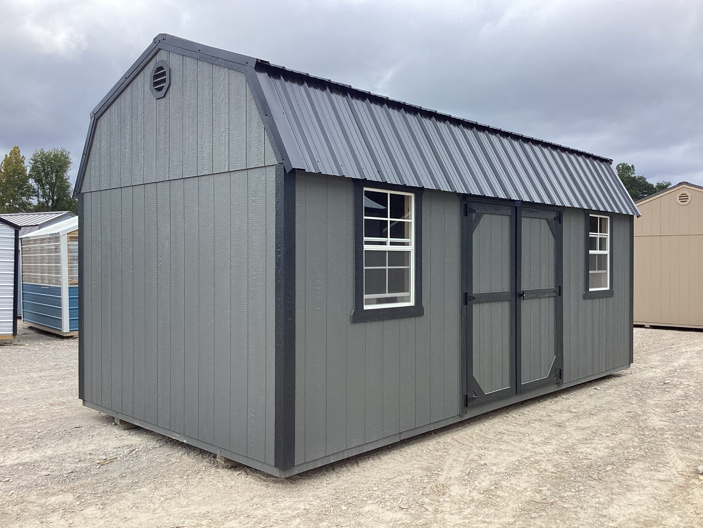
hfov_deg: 58.4
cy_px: 264
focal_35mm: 31
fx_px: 630
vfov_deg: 45.4
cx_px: 352
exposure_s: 1/831
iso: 25
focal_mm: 3.3
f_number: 2.4
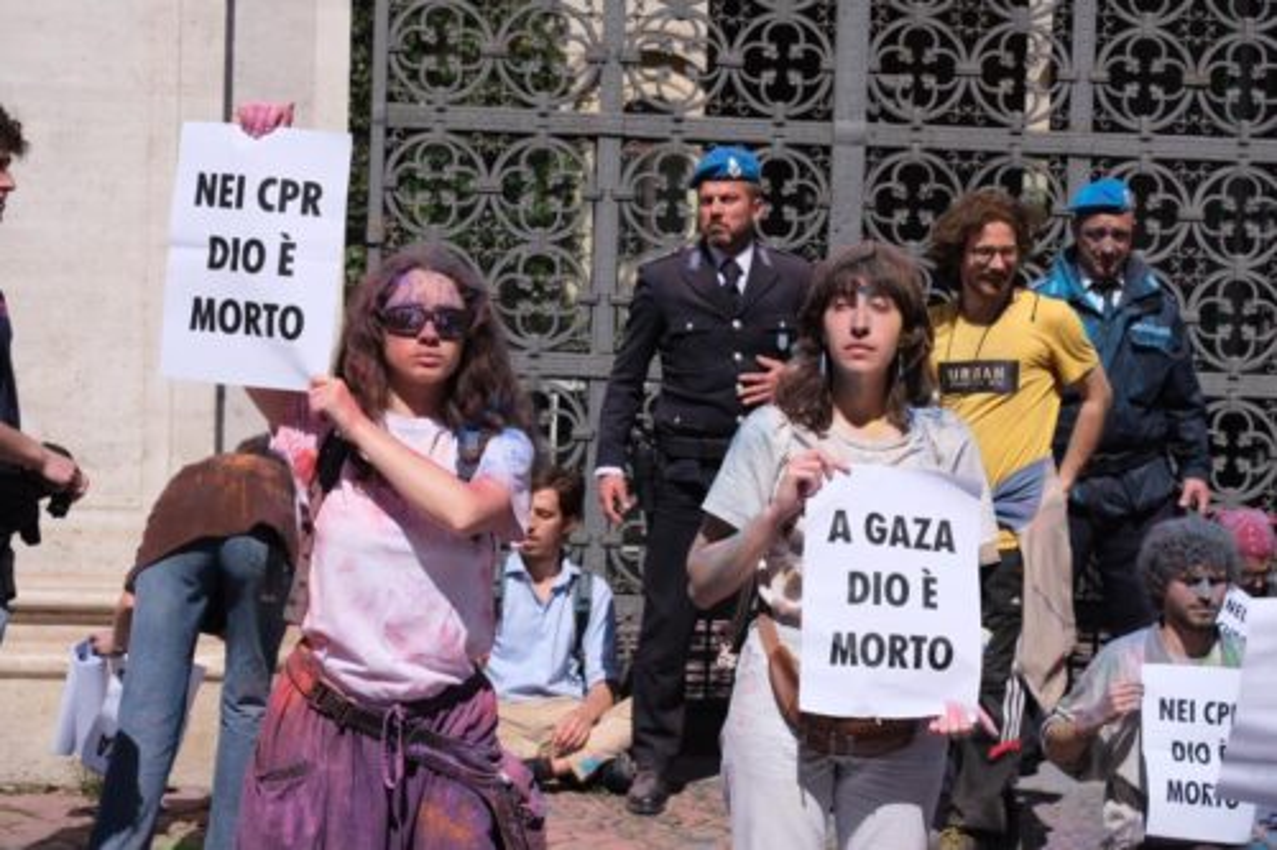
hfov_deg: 27.0
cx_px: 638
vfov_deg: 18.2
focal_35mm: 75
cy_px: 425
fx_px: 2659
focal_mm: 50
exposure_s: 1/1300
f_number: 6.4
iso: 320
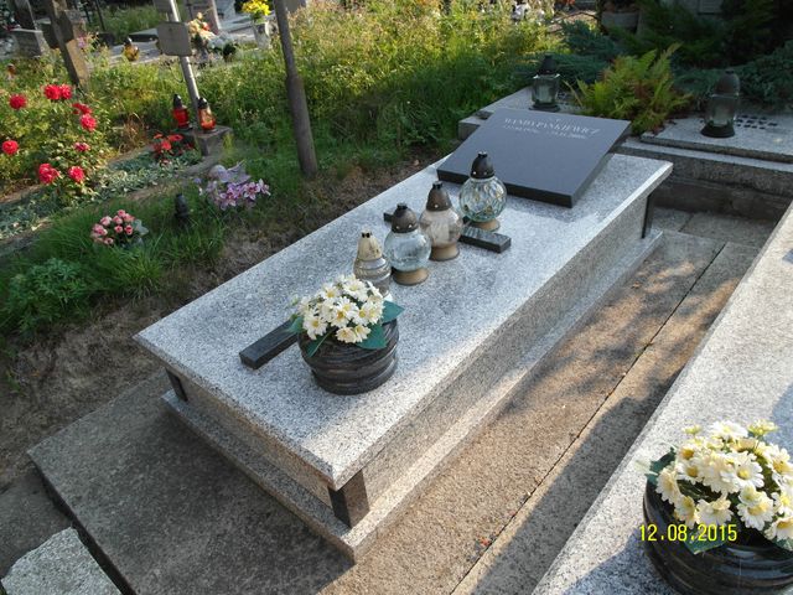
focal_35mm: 24
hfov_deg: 71.6
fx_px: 550
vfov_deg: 56.8
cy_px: 298
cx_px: 396
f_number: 3.9
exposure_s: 1/180
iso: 80
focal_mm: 5.2
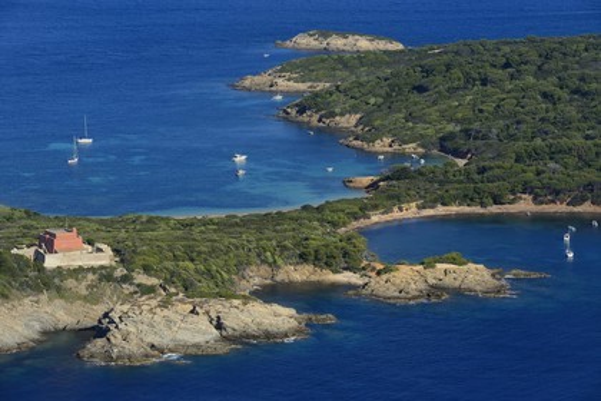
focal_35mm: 125
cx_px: 300
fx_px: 2087
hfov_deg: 16.4
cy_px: 200
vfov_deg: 11.0
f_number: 10
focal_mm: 125
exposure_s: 1/1600
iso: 800
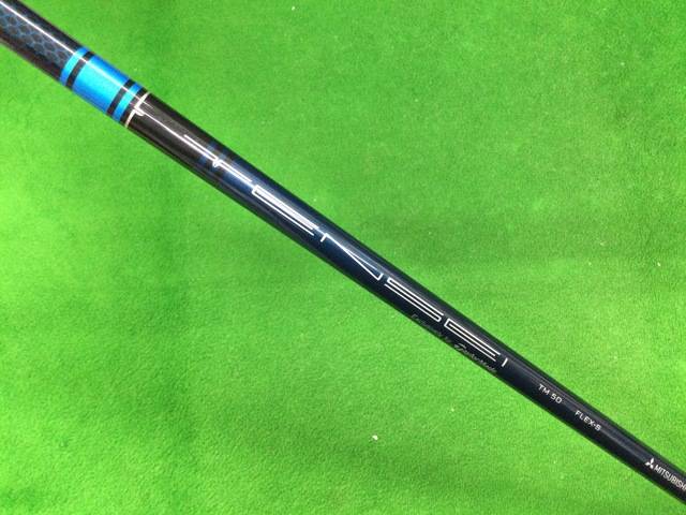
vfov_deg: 45.4
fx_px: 614
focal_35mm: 31
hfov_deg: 58.4
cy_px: 258
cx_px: 343
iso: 200
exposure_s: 1/24
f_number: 2.4
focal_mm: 3.3
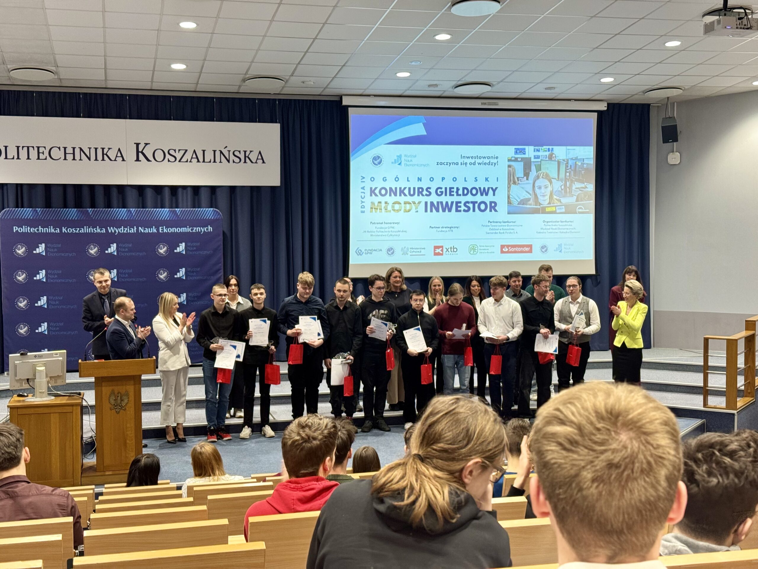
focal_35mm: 48
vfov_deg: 30.3
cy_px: 284
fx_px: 1051
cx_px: 379
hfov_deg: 39.7
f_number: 1.78
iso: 160
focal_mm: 6.76
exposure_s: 1/50
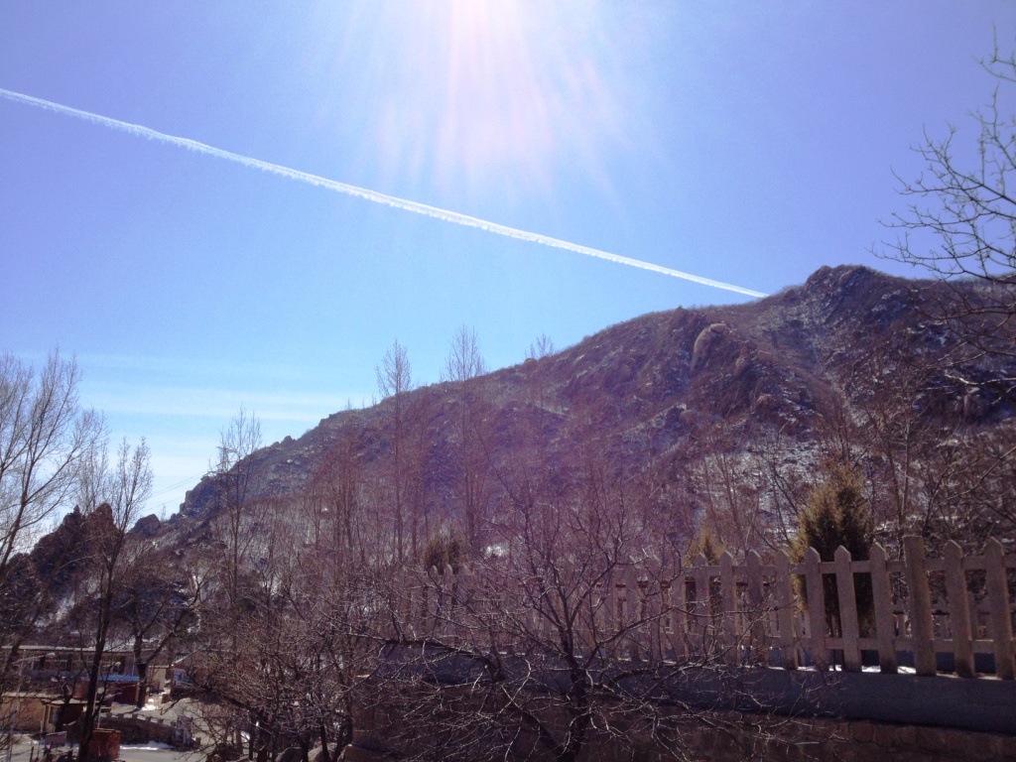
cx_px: 508
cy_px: 381
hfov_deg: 52.6
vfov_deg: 40.7
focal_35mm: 35
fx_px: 1027
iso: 64
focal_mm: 4.28
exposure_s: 1/2404
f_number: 2.4
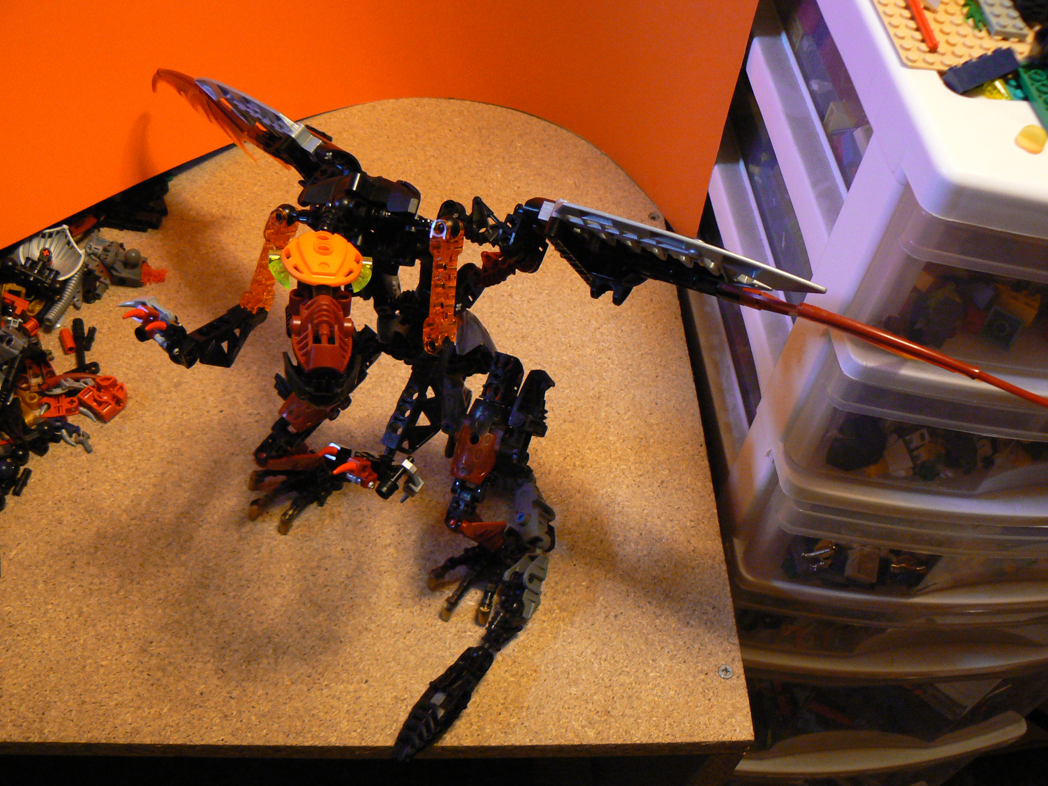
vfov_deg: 39.7
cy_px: 393
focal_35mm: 36
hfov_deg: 51.4
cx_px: 524
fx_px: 1090
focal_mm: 6
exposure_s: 1/13
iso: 200
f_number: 2.8
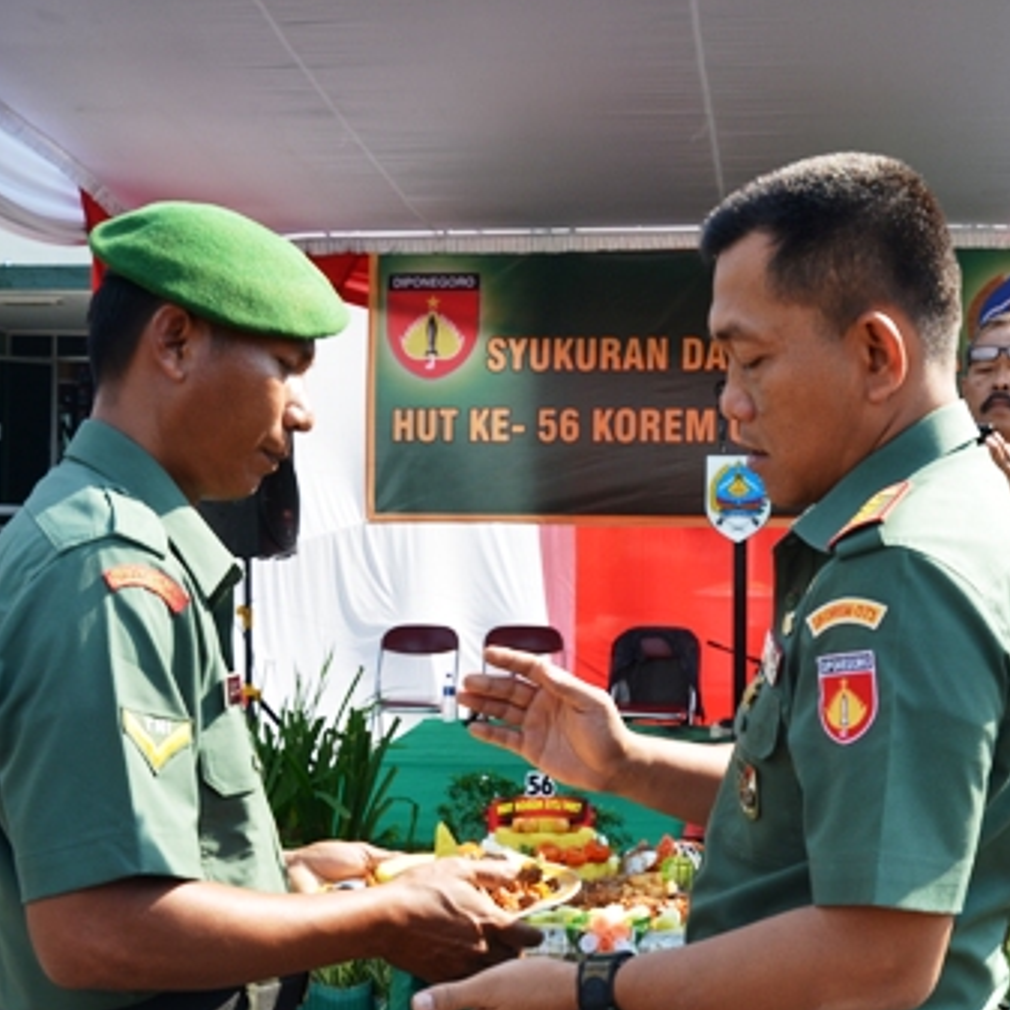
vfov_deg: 33.5
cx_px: 626
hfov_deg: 33.4
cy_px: 545
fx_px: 1677
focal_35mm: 51
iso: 200
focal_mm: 21
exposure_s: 1/200
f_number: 7.1
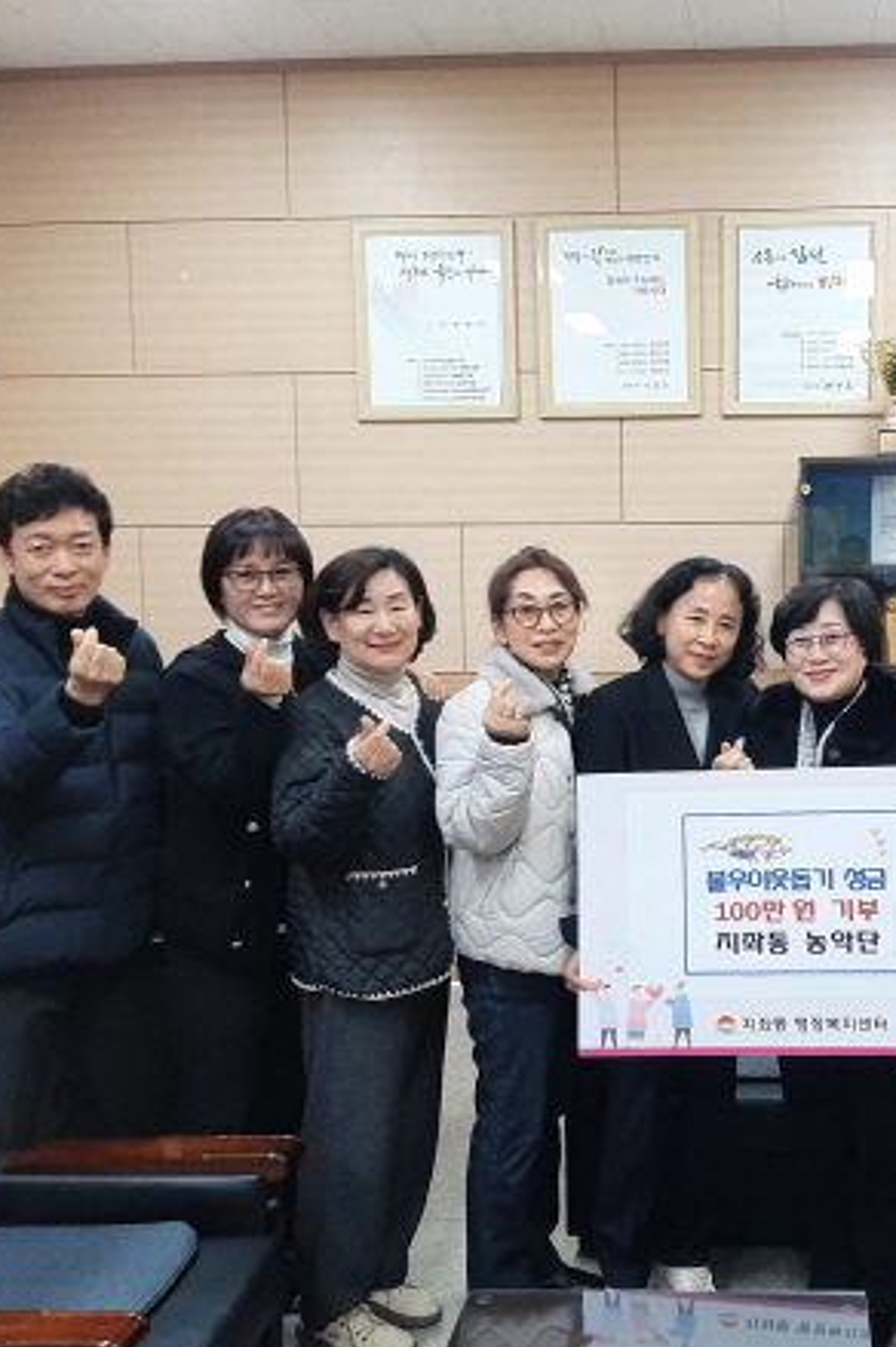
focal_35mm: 37
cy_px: 684
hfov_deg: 34.7
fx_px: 1383
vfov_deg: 51.9
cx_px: 730
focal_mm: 3.93
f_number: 1.7
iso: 160
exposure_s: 1/60
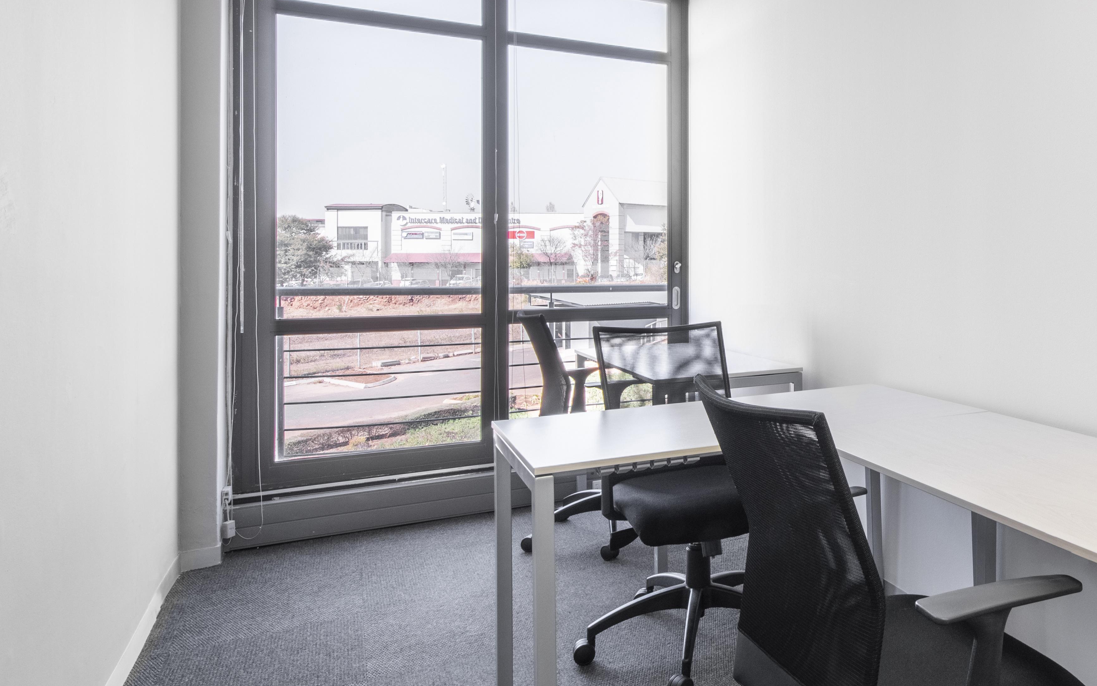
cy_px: 258
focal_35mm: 28
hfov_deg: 62.1
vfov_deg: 44.2
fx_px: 837
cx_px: 843
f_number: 16
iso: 500
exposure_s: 1/125
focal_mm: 16
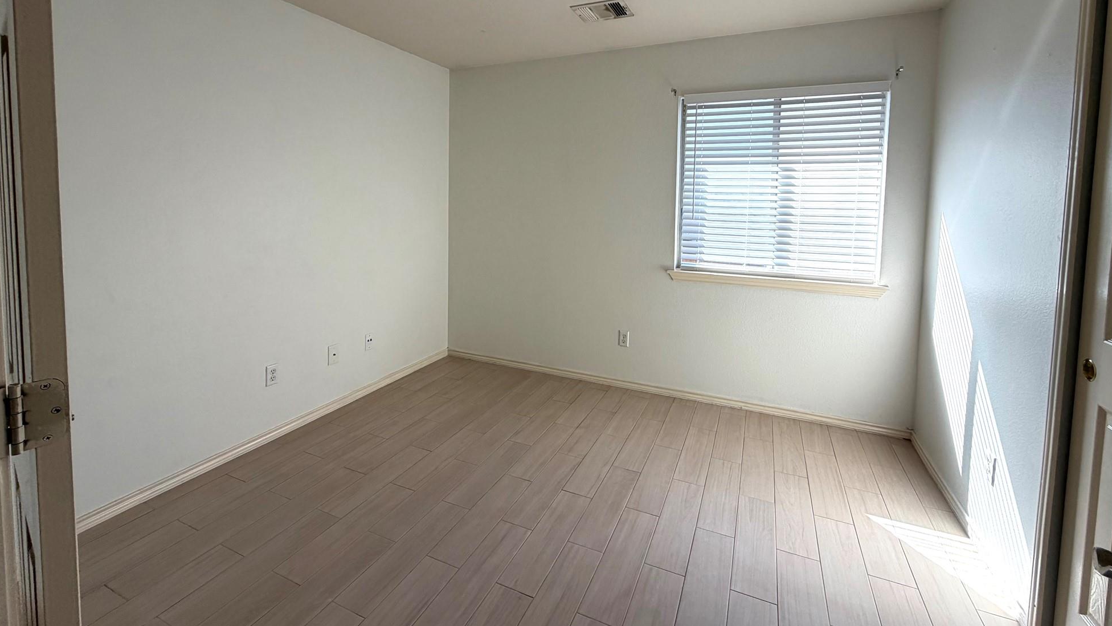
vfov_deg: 65.9
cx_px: 559
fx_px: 472
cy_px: 227
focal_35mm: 16
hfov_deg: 99.4
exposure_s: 1/185
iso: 40
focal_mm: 2.22
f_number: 2.2
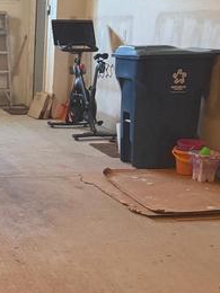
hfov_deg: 19.8
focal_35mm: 71
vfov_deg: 27.1
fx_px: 602
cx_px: -25
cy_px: 217
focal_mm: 6.76
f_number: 1.78
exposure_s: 1/60
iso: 500
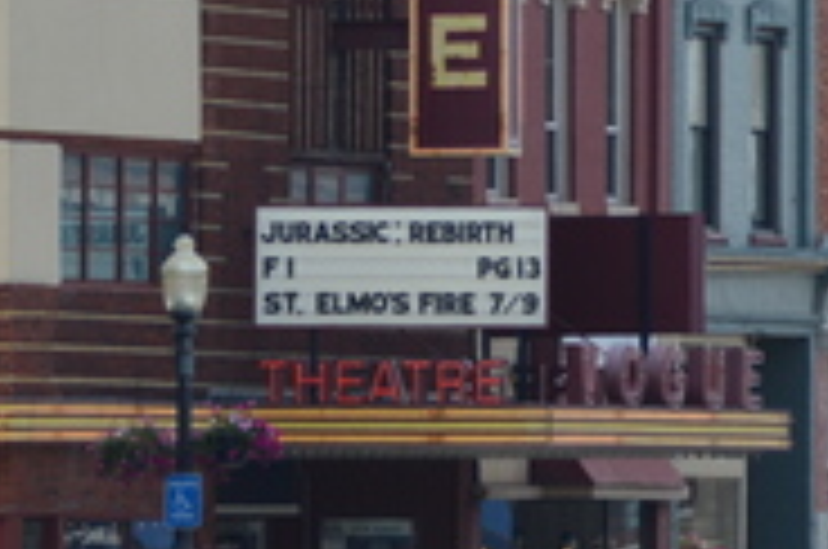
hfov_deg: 2.7
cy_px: -99
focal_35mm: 757
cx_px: 886
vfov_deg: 1.8
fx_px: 17375
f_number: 5.6
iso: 125
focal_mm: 145
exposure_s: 1/500
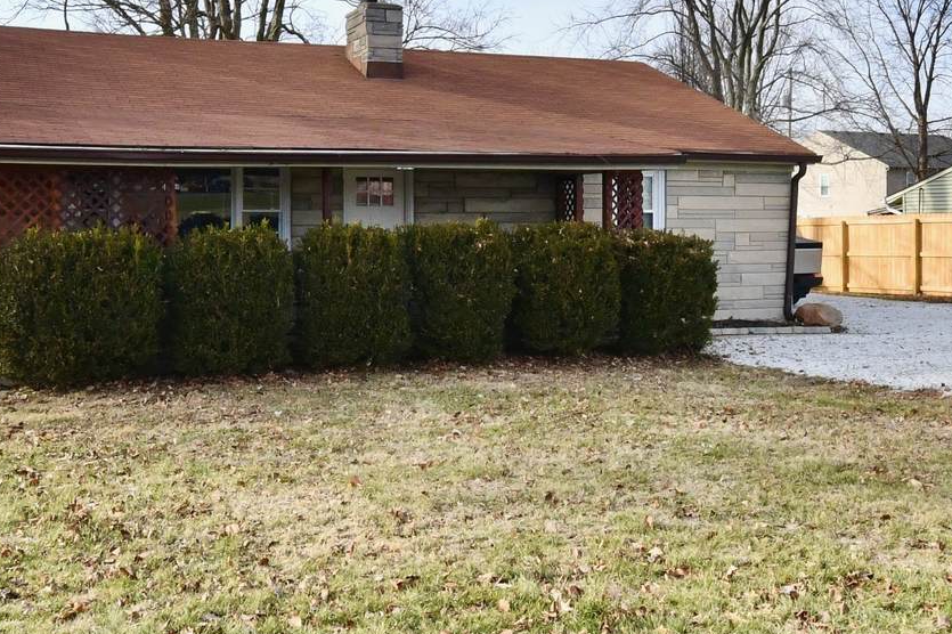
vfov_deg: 53.4
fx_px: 608
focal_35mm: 23
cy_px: 185
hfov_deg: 74.6
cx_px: 348
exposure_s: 1/500
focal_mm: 10
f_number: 11
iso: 640
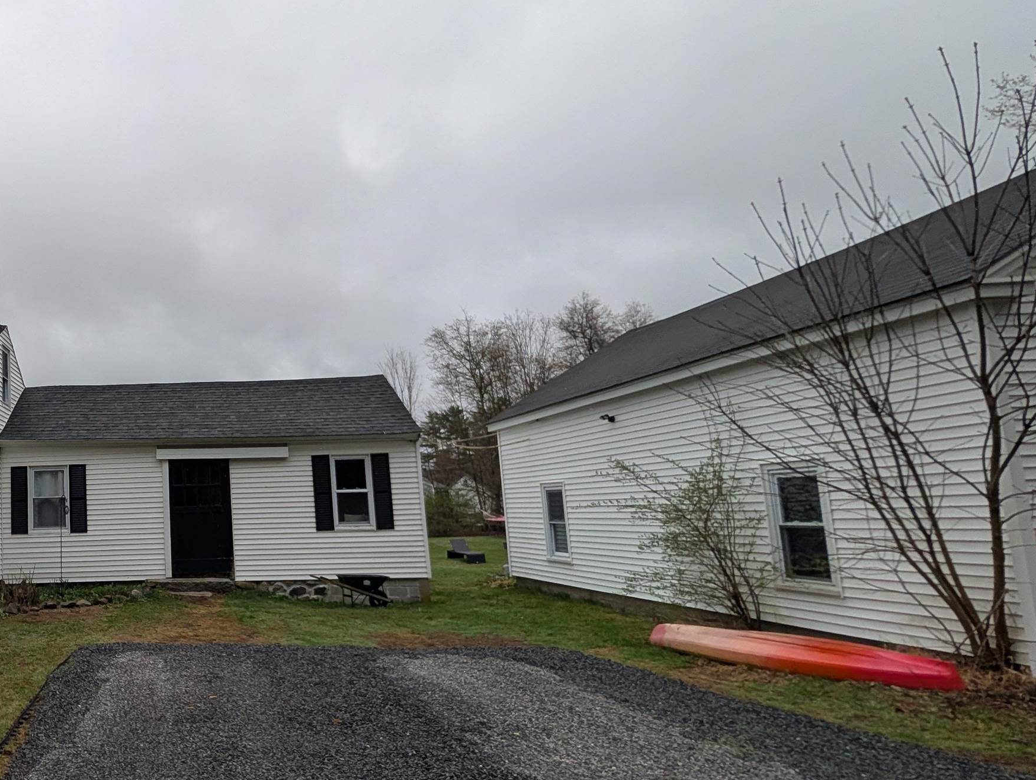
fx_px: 629
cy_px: 435
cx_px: 137
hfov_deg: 67.3
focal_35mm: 21
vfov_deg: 63.4
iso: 48
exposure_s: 1/1949
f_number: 1.7
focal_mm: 2.02
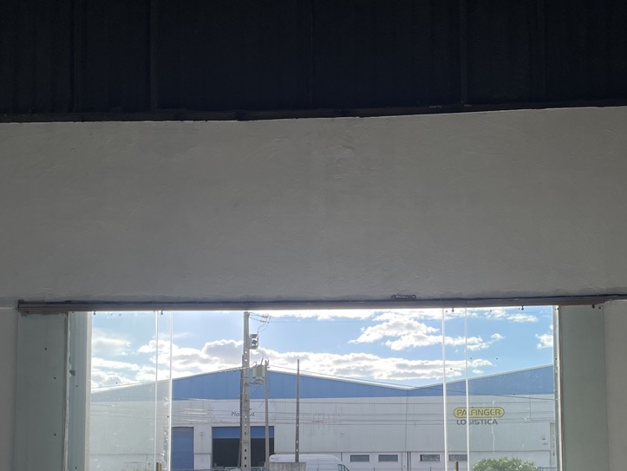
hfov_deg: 41.2
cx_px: 349
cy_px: 402
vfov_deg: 30.5
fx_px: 834
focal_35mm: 46
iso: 32
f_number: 1.6
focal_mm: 4.2
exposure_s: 1/1916
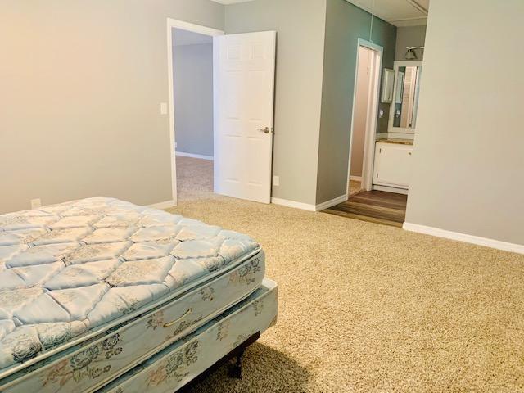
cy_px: 196
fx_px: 394
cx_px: 262
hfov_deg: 67.3
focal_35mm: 26
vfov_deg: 53.1
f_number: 1.8
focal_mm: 4.25
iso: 250
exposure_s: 1/60
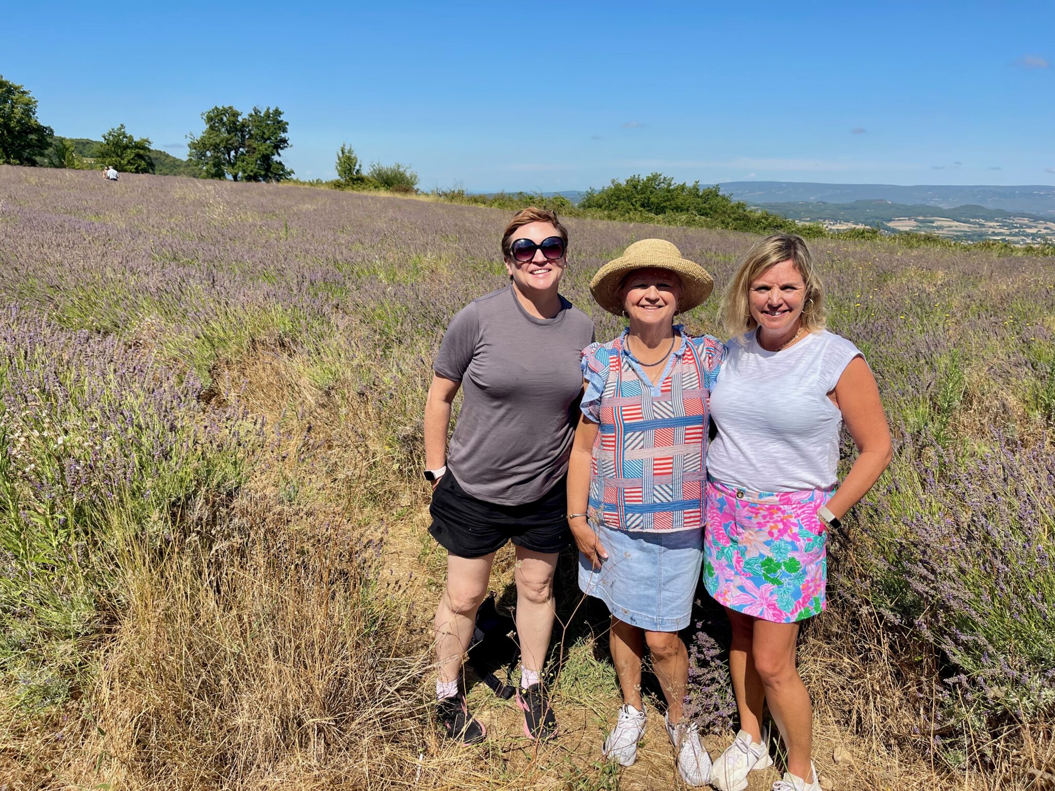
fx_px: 762
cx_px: 528
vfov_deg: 54.9
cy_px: 396
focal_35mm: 25
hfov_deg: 69.4
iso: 32
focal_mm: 5.1
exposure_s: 1/4049
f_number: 1.6
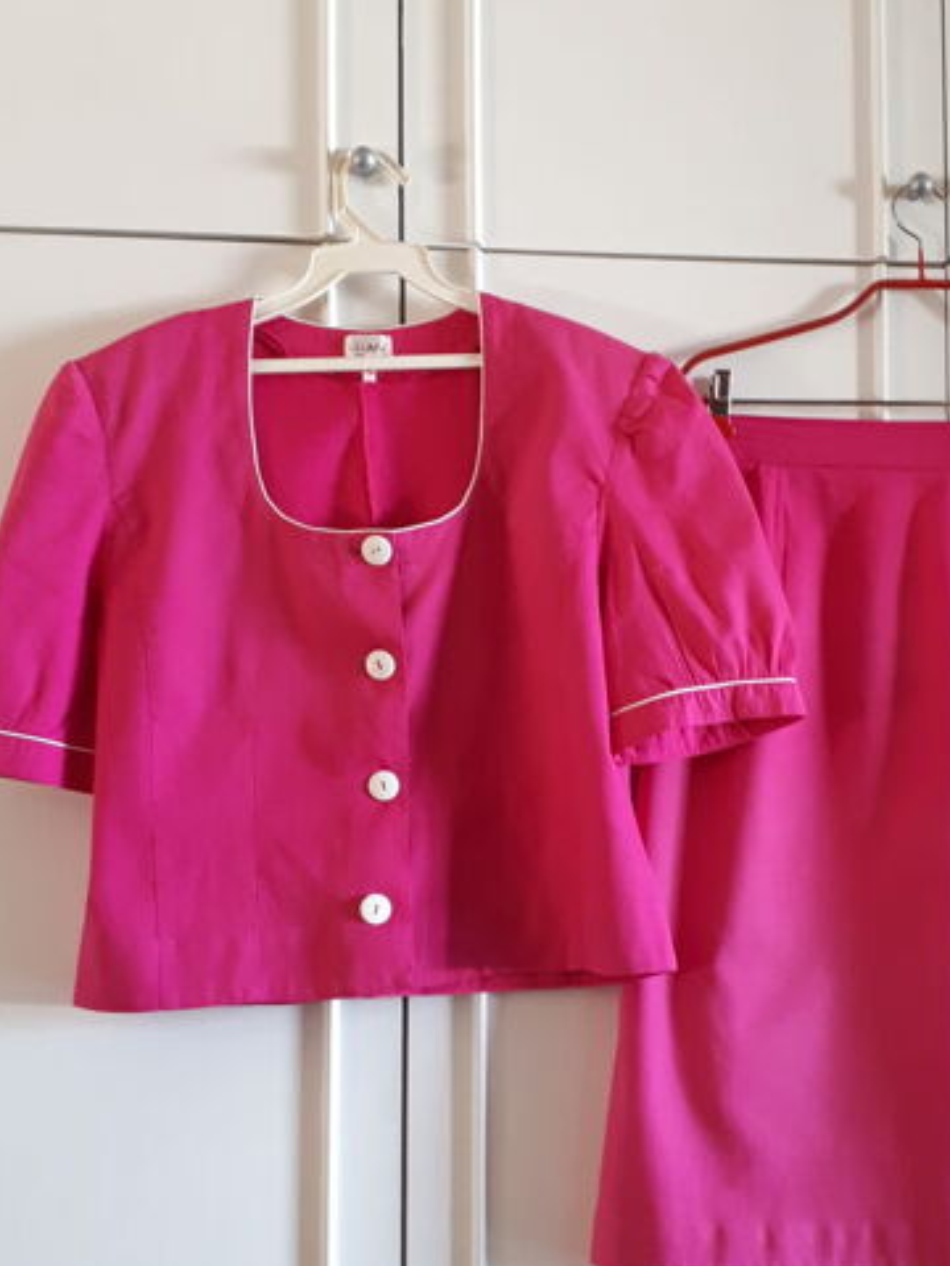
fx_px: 1317
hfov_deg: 39.3
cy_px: 712
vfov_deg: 51.2
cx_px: 623
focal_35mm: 36
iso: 200
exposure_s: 1/20
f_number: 1.9
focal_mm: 3.6
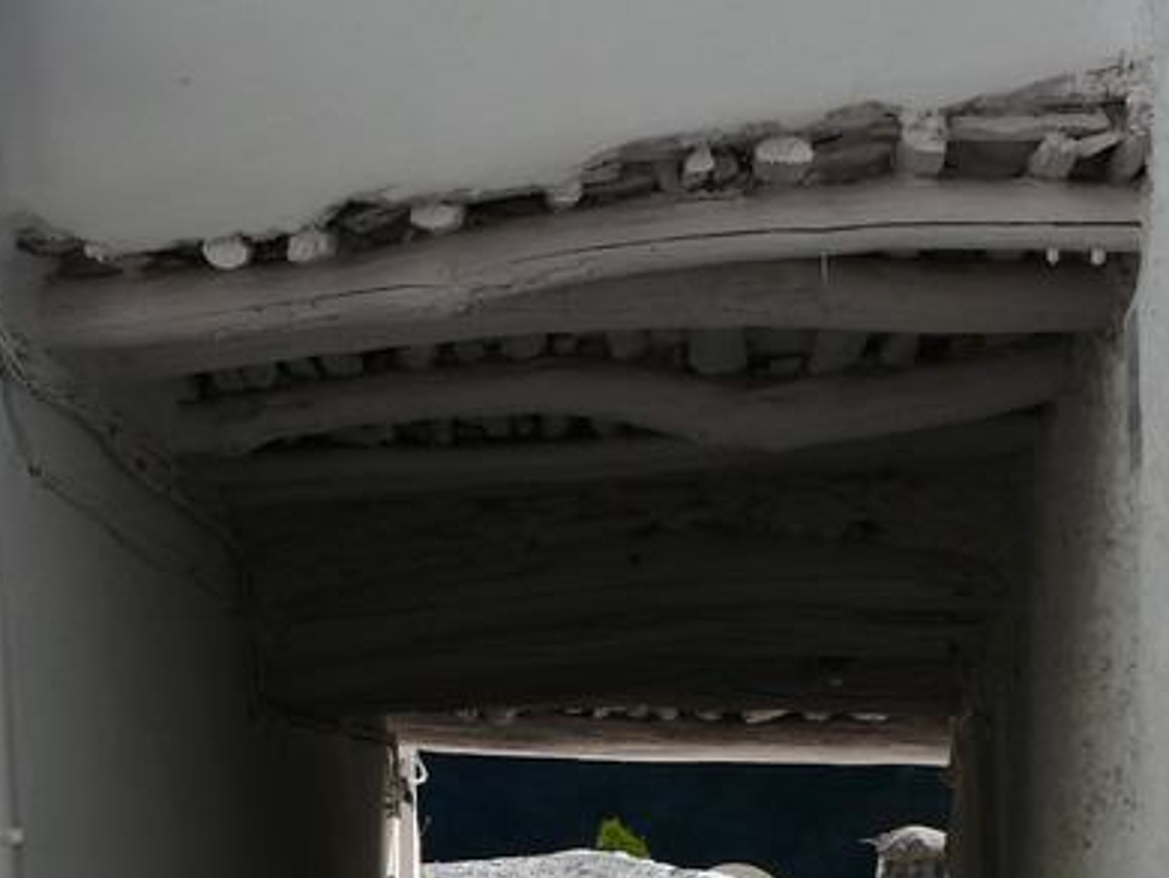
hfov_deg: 20.0
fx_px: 3312
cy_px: 1025
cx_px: 486
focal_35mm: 98
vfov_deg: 14.7
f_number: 4
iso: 100
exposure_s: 1/250
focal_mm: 10.8
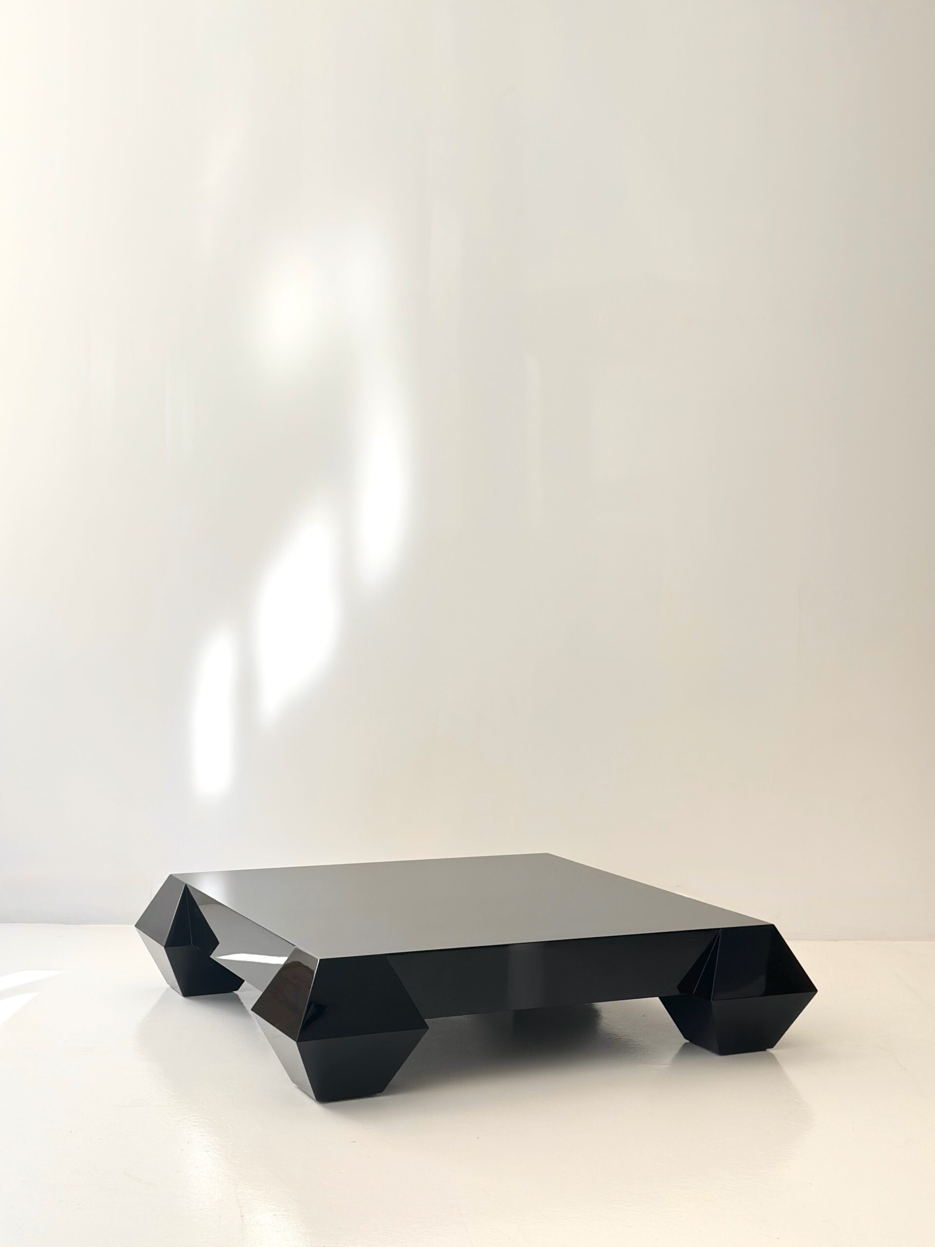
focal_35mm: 48
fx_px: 1729
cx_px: 468
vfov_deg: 39.7
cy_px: 624
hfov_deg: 30.3
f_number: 1.78
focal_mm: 6.86
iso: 80
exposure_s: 1/359
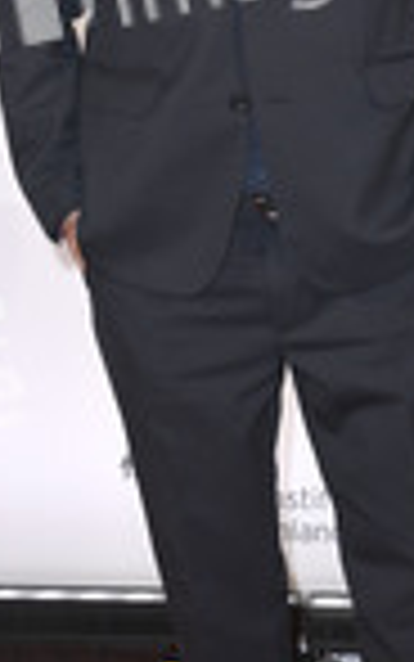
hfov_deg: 10.7
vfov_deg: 17.0
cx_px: 284
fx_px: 2200
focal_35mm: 122
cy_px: 176
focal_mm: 44
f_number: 5.6
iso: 800
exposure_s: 1/250
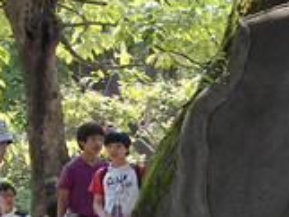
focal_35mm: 313
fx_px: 2615
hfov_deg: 6.3
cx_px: 416
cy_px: 149
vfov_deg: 4.8
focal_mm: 11.2
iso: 80
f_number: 4.2
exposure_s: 1/80
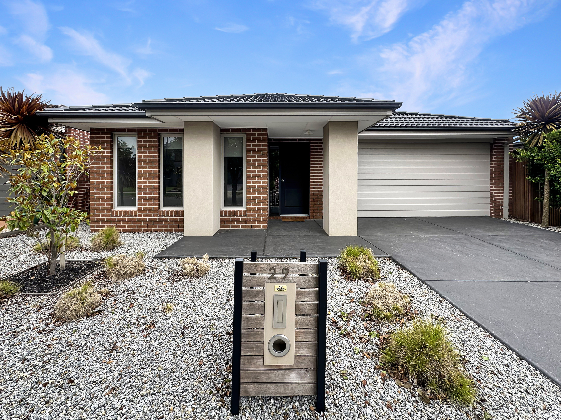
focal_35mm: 14
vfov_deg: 85.7
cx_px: 280
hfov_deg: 102.1
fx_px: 227
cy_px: 210
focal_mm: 2.22
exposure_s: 1/485
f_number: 2.2
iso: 40
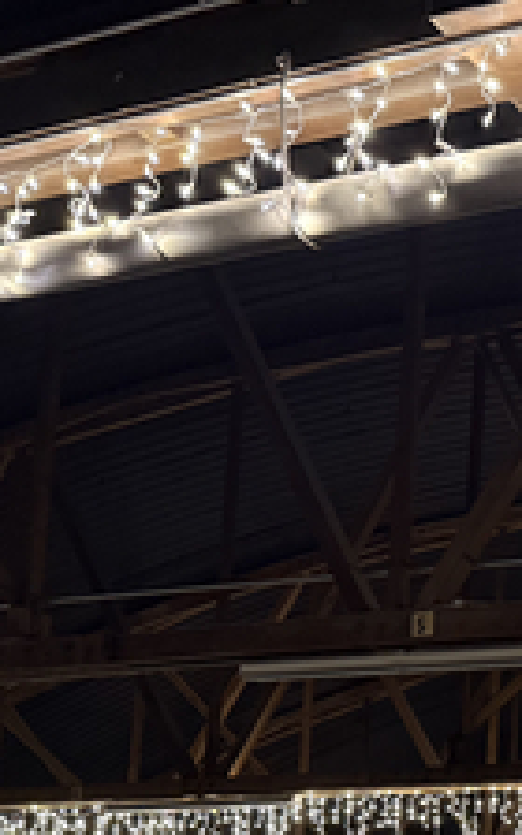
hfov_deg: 16.4
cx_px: 914
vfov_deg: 28.5
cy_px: 820
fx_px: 1548
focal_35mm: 68
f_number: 1.78
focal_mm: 6.76
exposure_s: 1/30
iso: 800
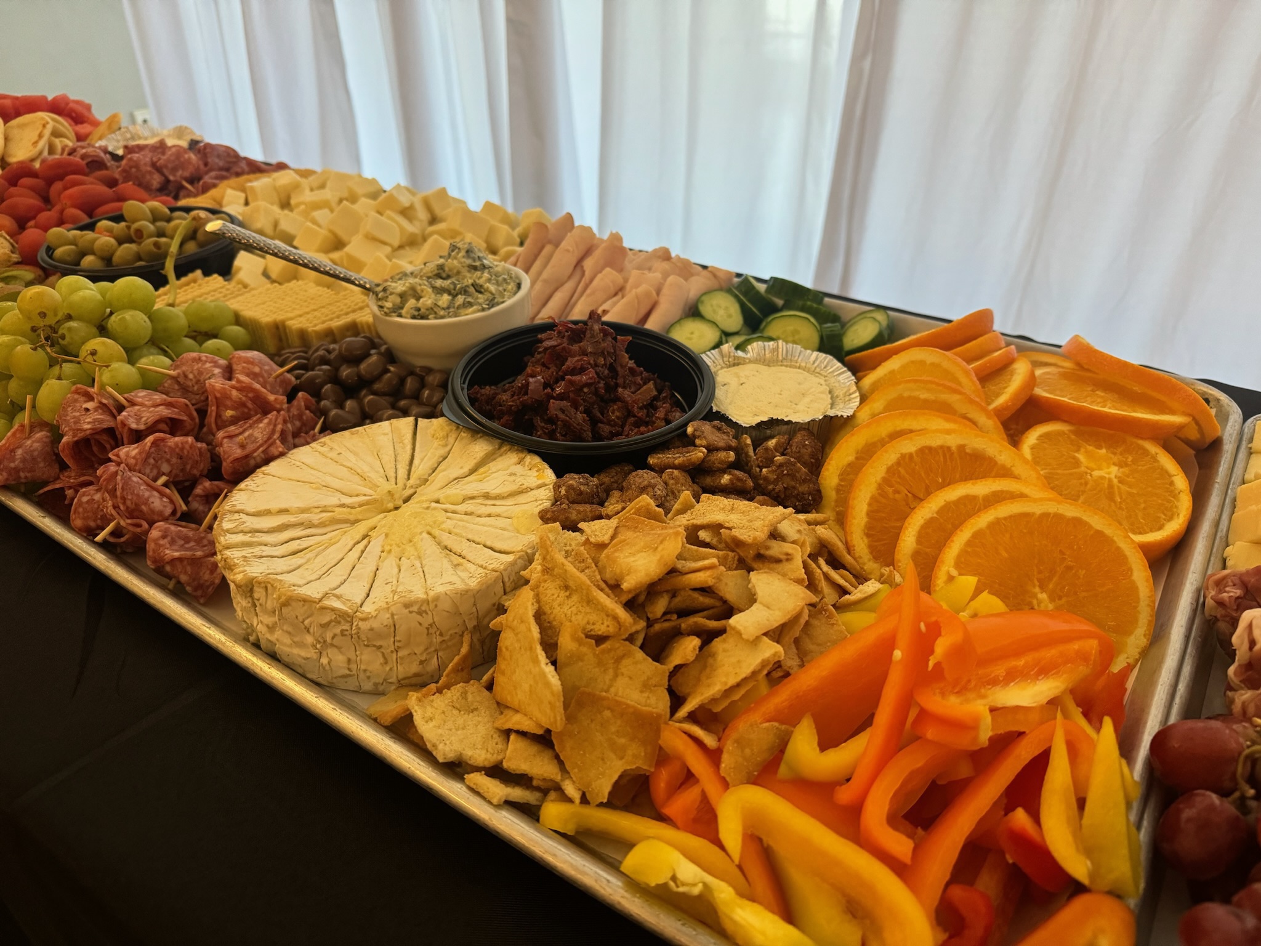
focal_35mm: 24
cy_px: 473
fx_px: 874
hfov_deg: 71.6
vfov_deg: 56.8
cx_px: 630
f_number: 1.78
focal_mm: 6.76
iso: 400
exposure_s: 1/60
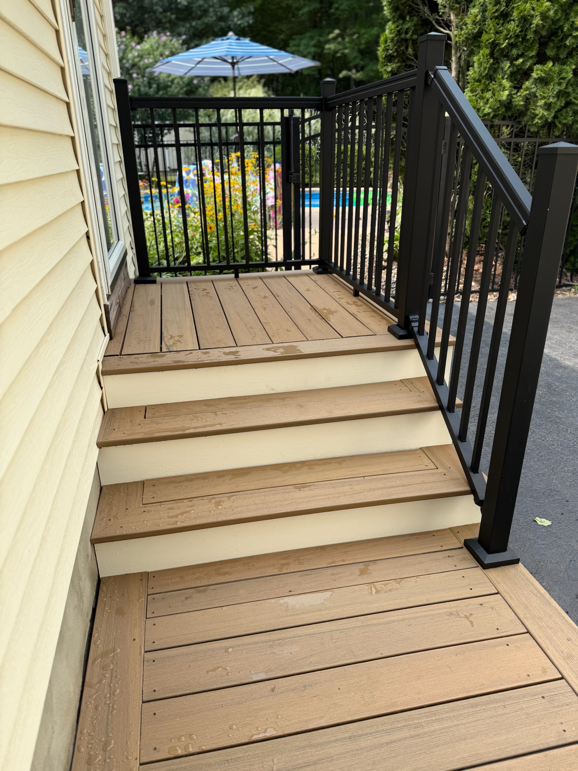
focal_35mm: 24
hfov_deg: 56.8
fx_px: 534
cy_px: 386
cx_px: 289
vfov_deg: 71.6
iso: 80
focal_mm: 6.76
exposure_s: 1/1618
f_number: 1.78
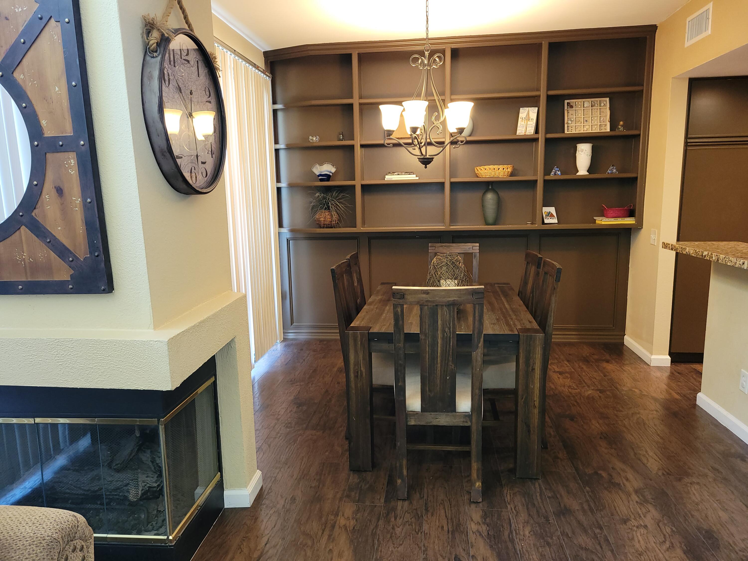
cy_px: 280
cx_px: 374
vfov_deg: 53.1
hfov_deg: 67.3
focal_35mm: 26
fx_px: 562
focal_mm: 5.4
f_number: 1.8
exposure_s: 1/24
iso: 125
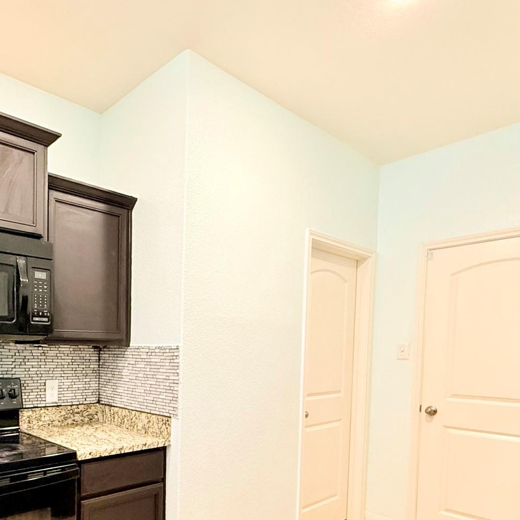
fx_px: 425
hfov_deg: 58.9
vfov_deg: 60.4
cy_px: 371
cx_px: 117
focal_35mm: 25
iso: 320
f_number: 2.2
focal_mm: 2.22
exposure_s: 1/60
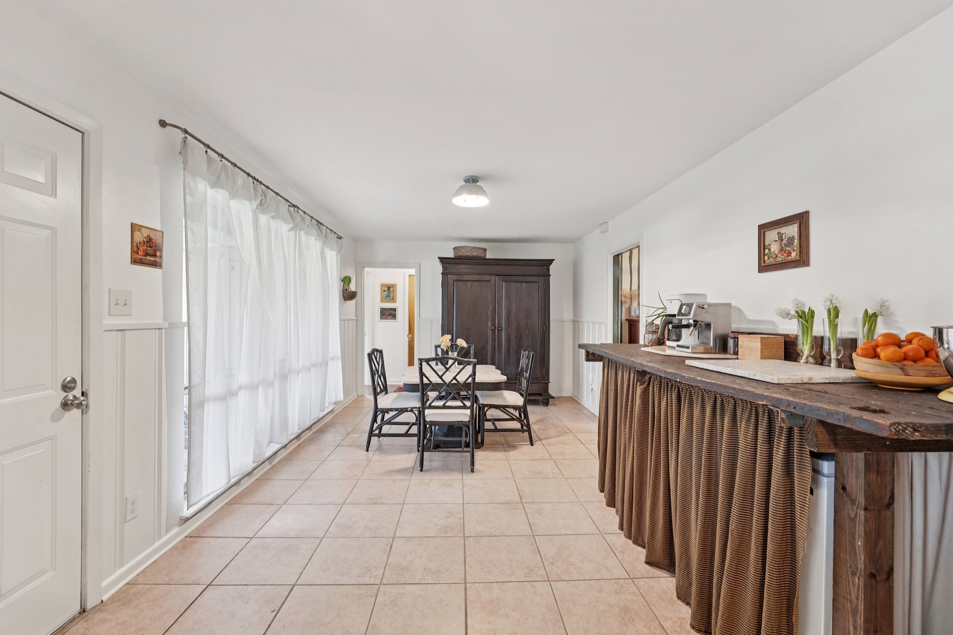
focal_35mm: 14
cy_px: 318
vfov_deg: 81.2
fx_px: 371
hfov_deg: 104.3
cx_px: 476
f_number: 8
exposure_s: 1/8
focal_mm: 14
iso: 400
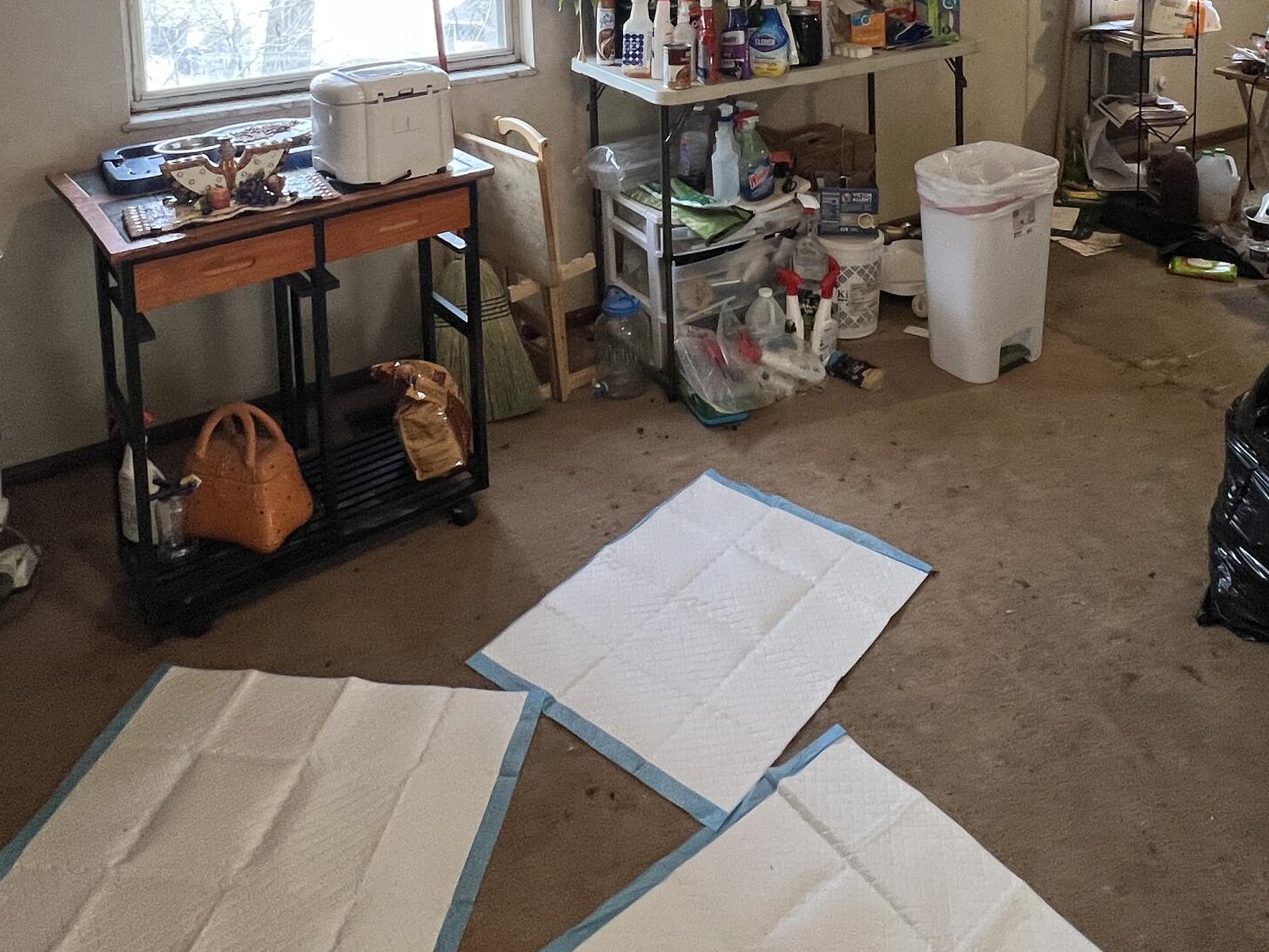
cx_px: 738
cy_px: -30
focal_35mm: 27
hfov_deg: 64.9
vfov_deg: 43.0
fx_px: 990
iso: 160
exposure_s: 1/60
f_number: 1.8
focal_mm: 1.57
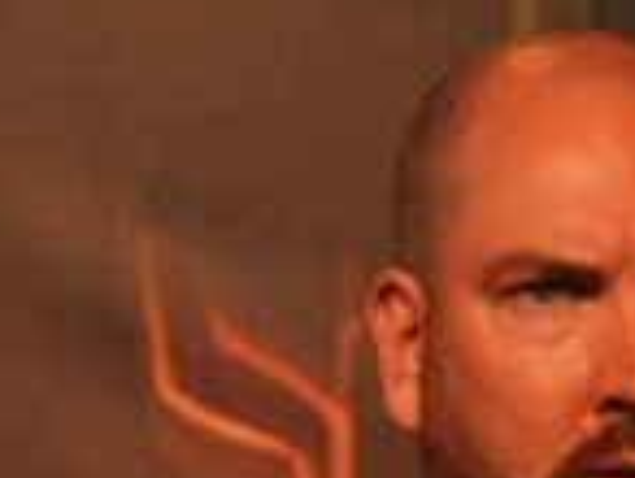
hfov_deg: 2.8
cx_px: 1457
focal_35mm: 697
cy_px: 795
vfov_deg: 2.1
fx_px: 12807
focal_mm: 92
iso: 800
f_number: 5.6
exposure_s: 1/160
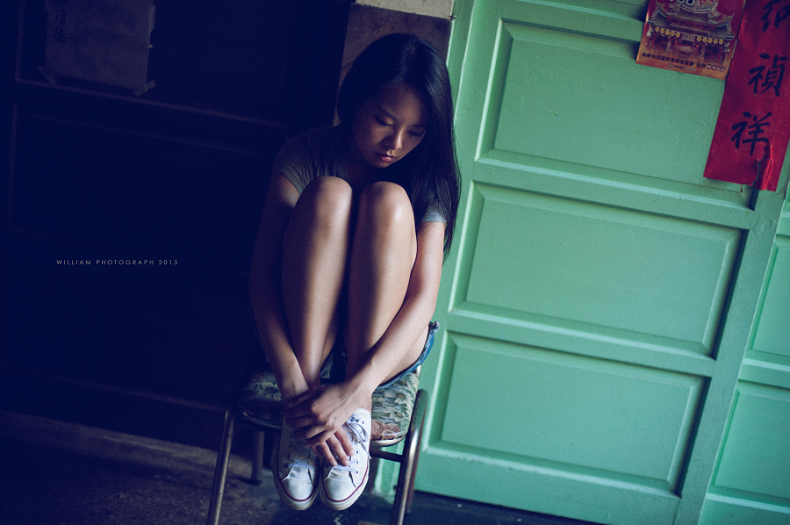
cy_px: 262
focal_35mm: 50
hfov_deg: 39.6
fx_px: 1096
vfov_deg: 26.9
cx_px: 395
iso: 250
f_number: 2
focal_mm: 50
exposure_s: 1/80
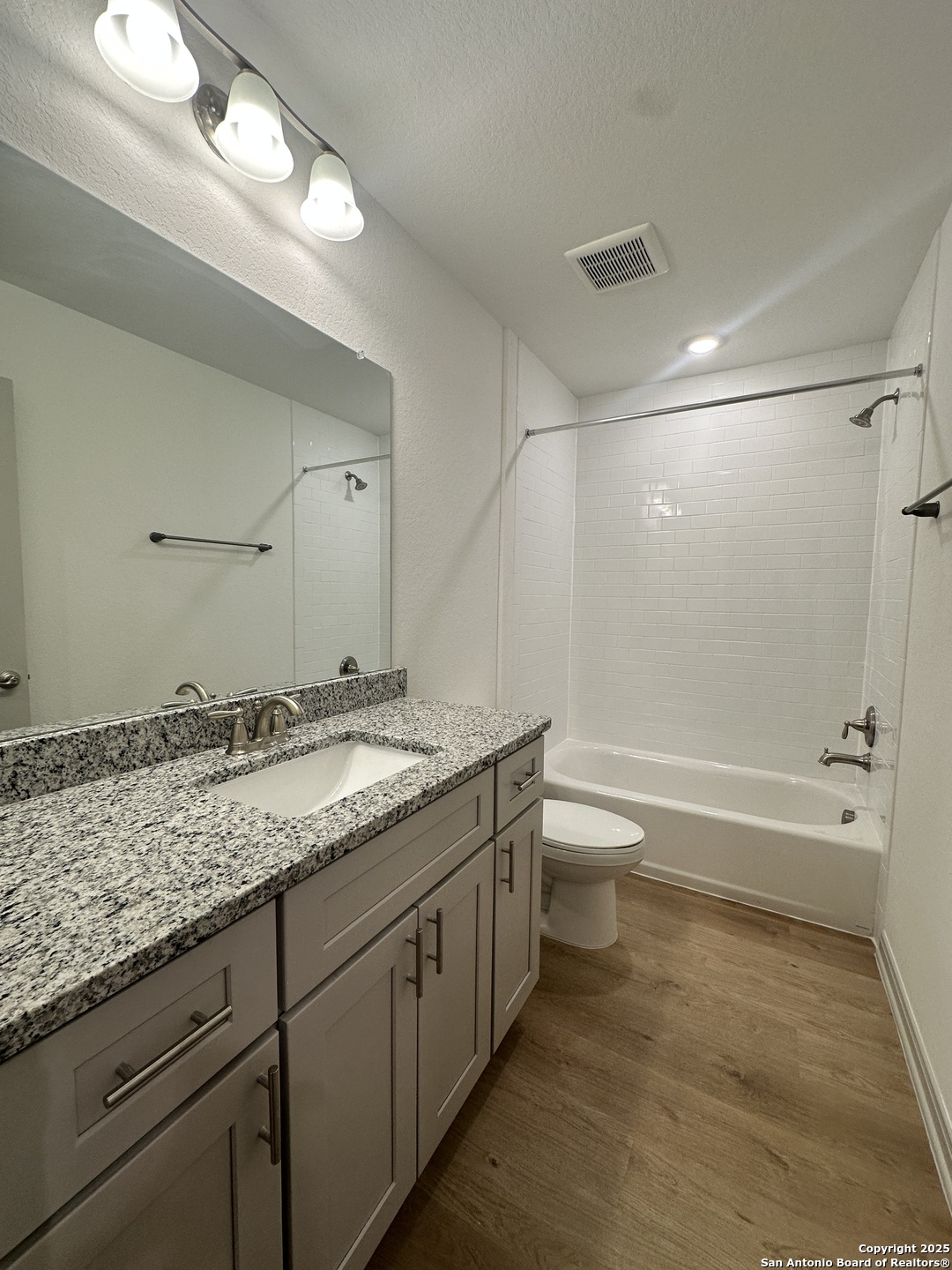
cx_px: 476
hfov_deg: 85.7
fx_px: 513
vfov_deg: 102.1
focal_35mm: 14
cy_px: 635
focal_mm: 2.22
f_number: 2.2
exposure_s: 1/120
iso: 100
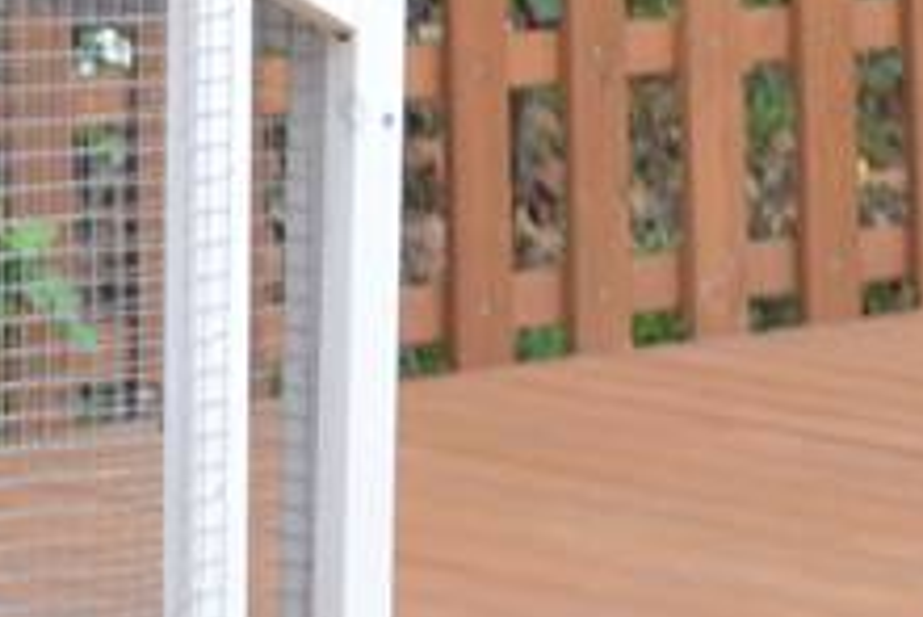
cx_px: -1716
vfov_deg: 4.8
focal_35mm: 283
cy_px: -267
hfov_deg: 6.7
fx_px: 7260
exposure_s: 1/100
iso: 400
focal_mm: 26
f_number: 5
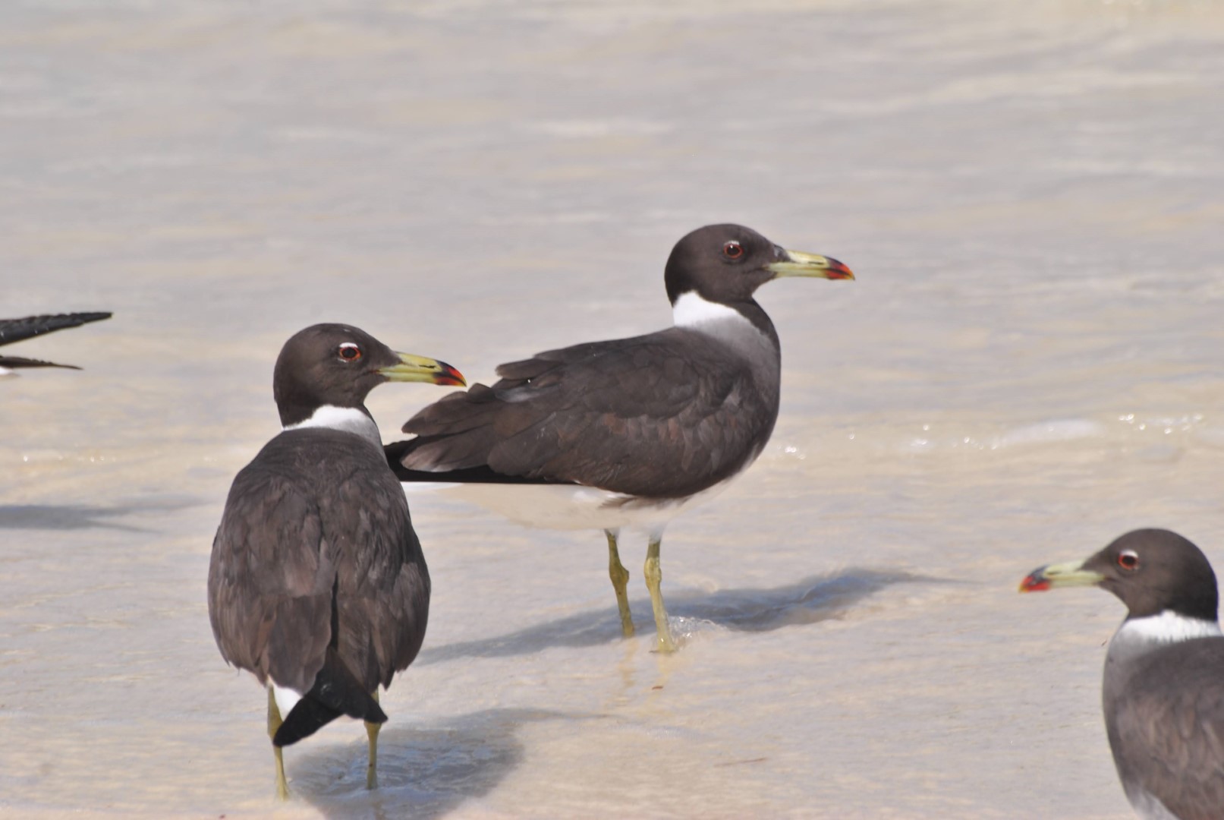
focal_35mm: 450
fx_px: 15319
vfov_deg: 3.1
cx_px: 612
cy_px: 410
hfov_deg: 4.6
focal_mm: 300
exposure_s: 1/400
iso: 100
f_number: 11
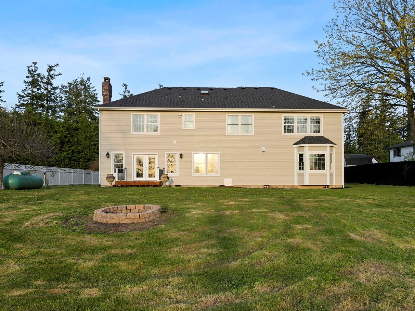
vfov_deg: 57.6
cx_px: 222
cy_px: 156
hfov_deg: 72.3
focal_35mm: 24
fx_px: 283
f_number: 8
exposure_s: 1/60
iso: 200
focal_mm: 18.5
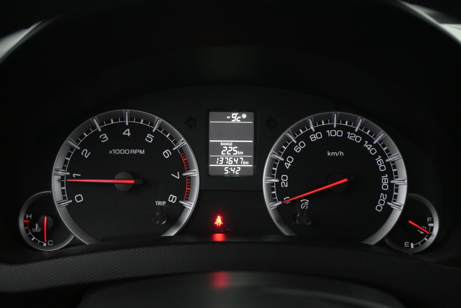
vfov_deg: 30.8
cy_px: 154
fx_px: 557
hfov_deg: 45.0
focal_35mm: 44
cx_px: 230
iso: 2500
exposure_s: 1/50
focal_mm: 29
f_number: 4.8
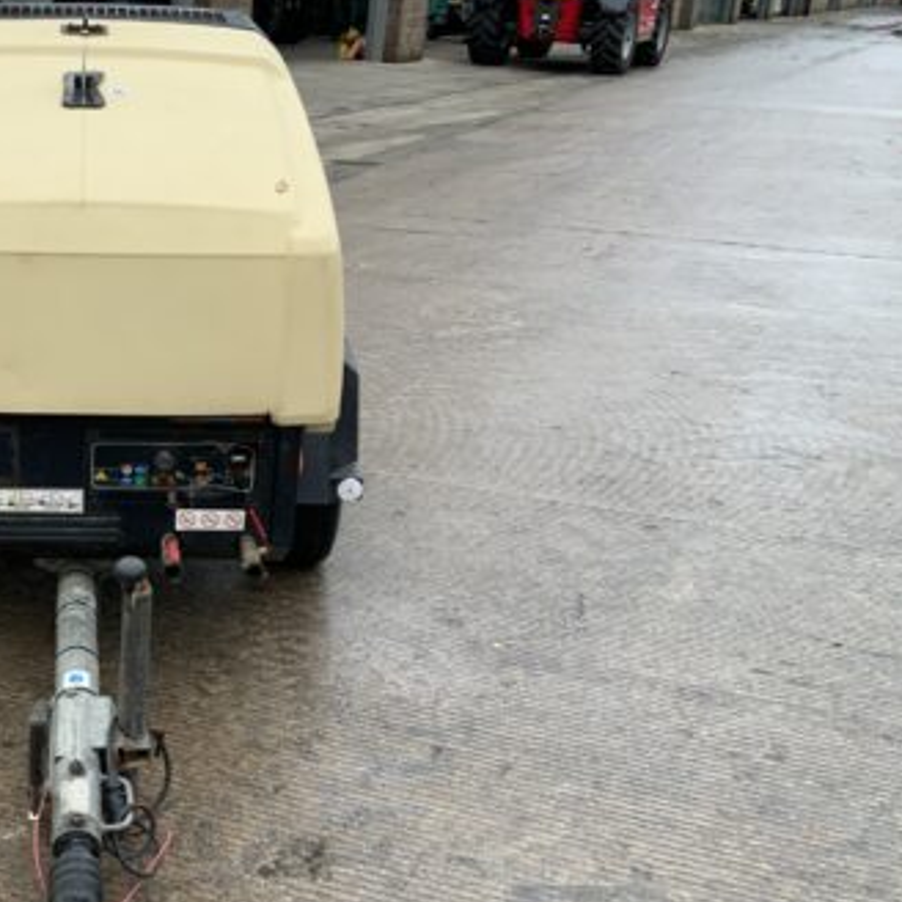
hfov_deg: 32.4
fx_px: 1474
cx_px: 99
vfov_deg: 34.0
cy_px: 506
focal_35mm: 50
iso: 25
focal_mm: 3
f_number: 1.8
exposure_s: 1/122
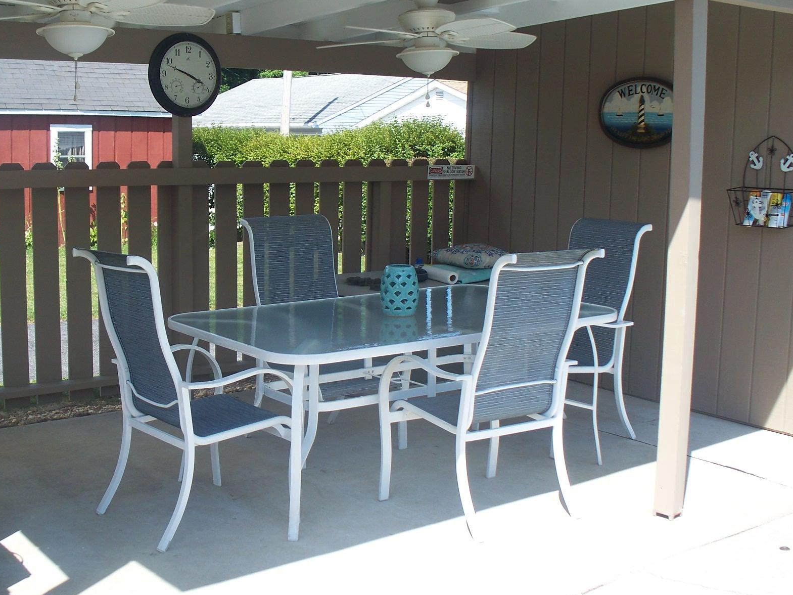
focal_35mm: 47
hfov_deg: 40.3
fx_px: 1077
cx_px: 319
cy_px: 266
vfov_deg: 30.9
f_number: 2.8
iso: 80
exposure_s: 1/640
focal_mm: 7.54
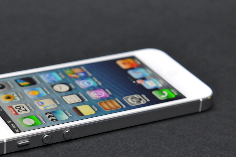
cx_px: 81
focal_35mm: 125
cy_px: 104
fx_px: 818
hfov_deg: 16.4
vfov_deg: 10.9
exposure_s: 1/25
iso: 800
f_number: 6.3
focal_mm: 62
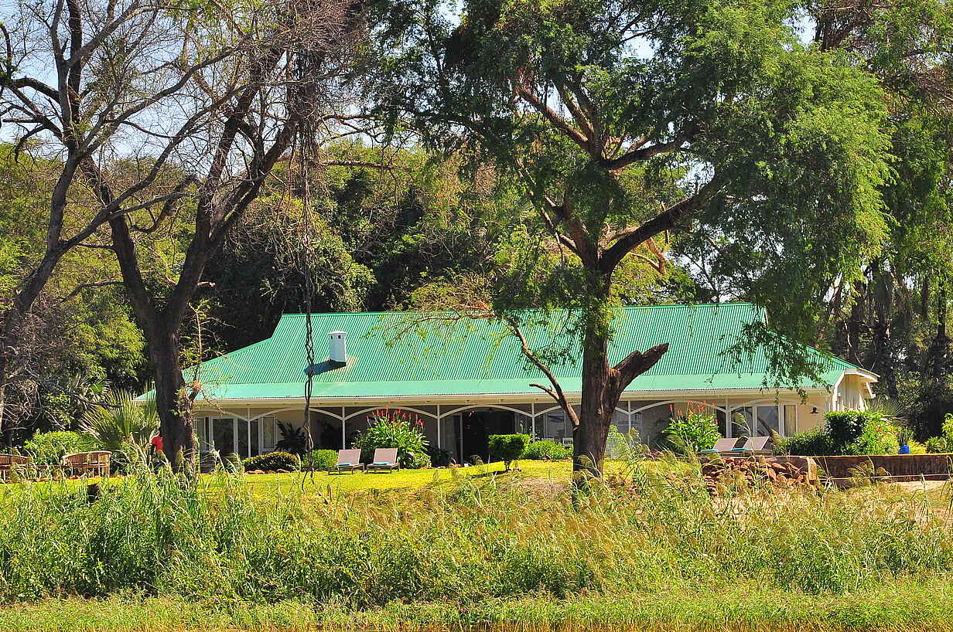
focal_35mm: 166
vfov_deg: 8.3
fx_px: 4379
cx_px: 483
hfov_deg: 12.4
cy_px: 410
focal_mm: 85
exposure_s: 1/1000
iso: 400
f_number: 8
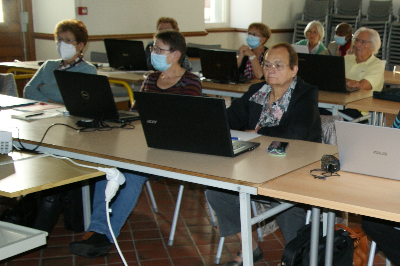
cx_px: 354
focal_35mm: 55
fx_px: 610
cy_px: 195
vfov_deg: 24.3
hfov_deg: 34.4
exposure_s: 1/60
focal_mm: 20
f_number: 5.6
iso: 400
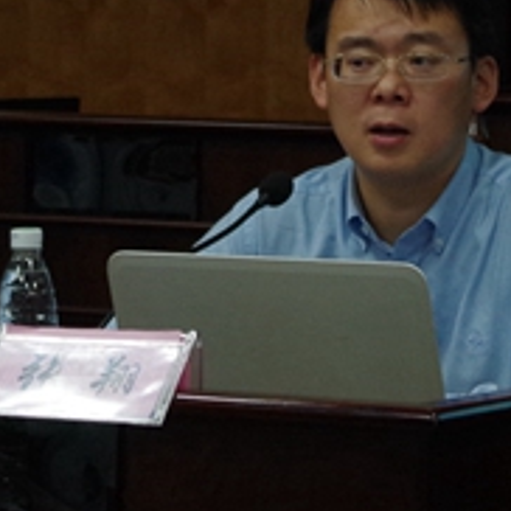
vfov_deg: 10.4
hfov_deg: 10.4
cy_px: 173
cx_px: 382
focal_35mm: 168
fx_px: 2806
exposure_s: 1/40
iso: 800
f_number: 5.6
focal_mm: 47.5
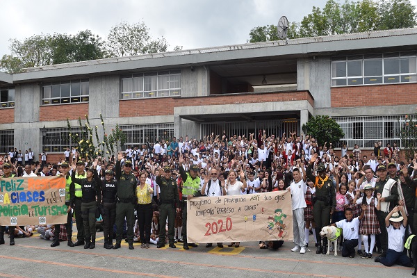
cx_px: 208
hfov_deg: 53.1
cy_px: 139
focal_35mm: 36
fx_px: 417
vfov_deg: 36.9
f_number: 8
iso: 200
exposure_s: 1/250
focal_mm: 24
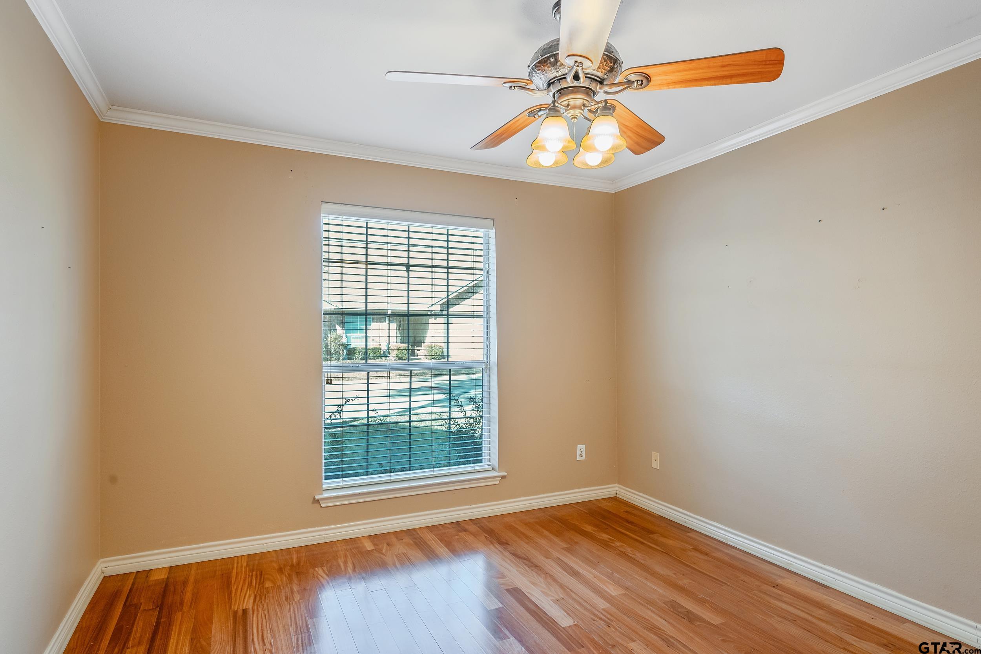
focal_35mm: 20
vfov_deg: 61.9
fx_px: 545
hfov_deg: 84.0
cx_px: 490
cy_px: 327
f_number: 8
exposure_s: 1/15
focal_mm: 20
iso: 800
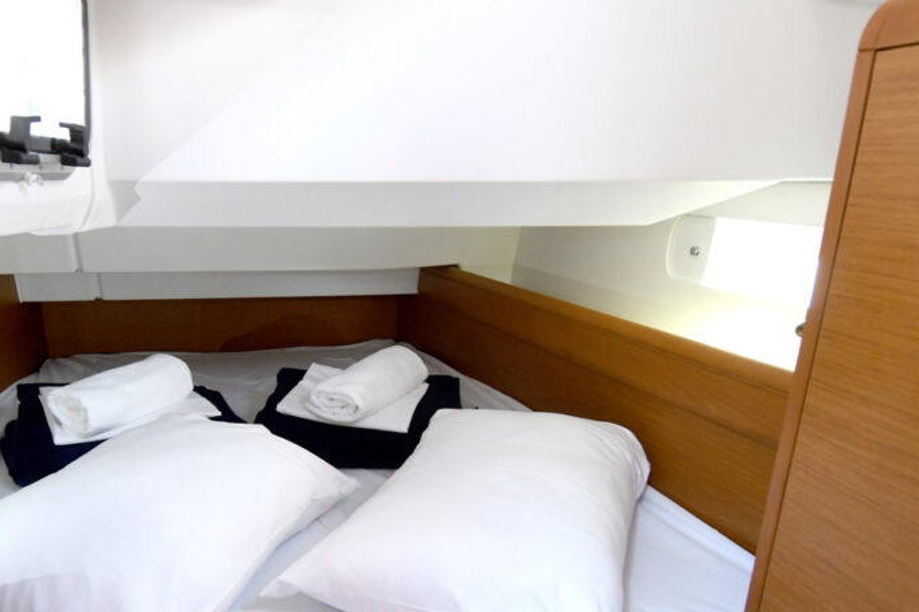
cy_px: 404
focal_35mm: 27
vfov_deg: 47.2
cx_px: 373
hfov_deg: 66.8
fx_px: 689
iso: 1250
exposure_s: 1/40
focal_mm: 12
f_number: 4
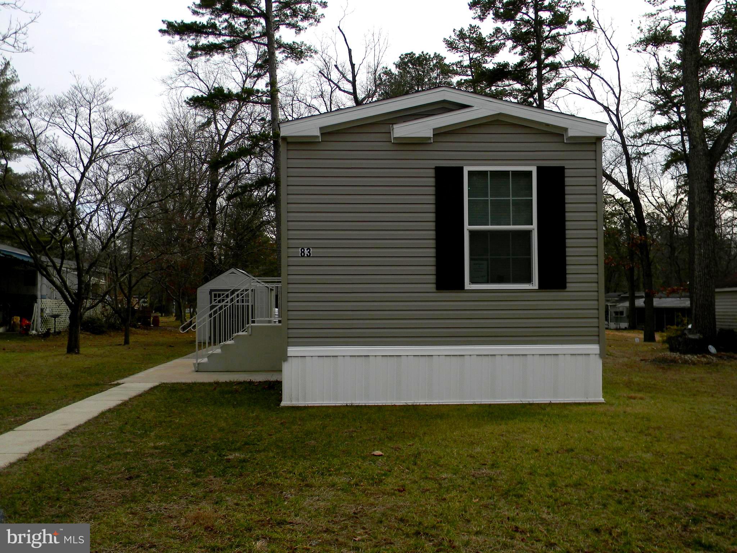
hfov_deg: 51.4
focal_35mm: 36
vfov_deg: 39.7
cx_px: 368
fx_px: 766
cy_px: 276
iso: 80
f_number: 3.7
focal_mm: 6.4
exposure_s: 1/816
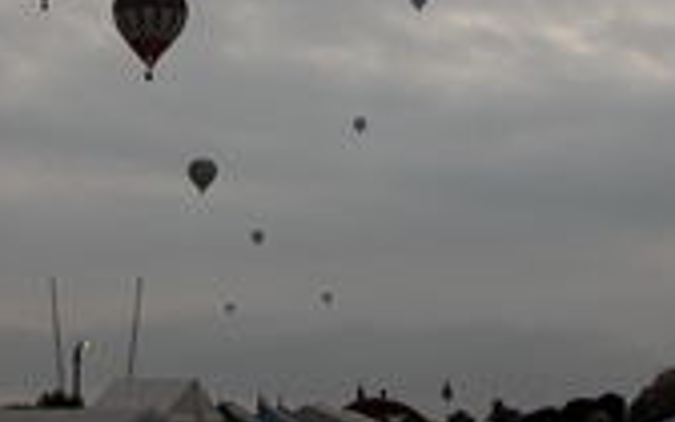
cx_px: 245
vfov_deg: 15.0
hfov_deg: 24.0
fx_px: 1582
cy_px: 12
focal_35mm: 86
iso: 100
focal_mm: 8.9
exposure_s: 1/436
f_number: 4.5
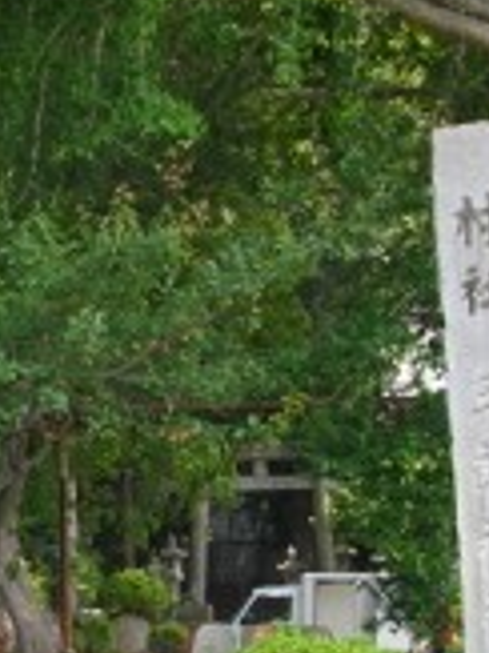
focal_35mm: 98
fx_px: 1848
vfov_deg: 20.0
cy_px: 375
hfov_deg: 14.8
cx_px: -4
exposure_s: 1/250
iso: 100
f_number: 2.9
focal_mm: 5.7
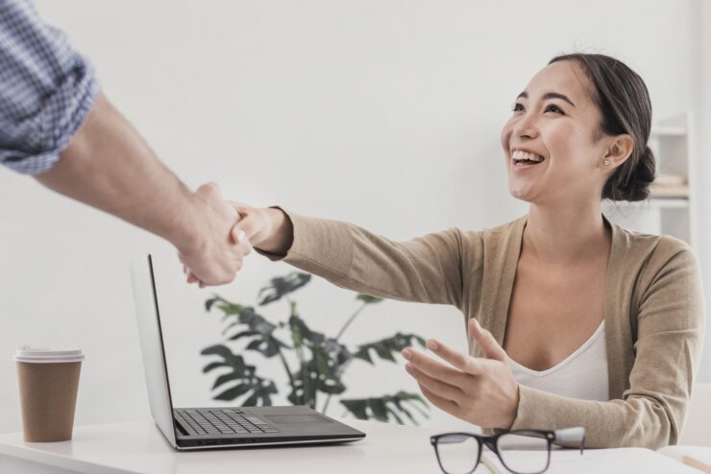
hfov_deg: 39.6
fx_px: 988
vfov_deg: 27.0
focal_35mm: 50
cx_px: 356
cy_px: 237
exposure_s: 1/160
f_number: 4
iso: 320
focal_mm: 50
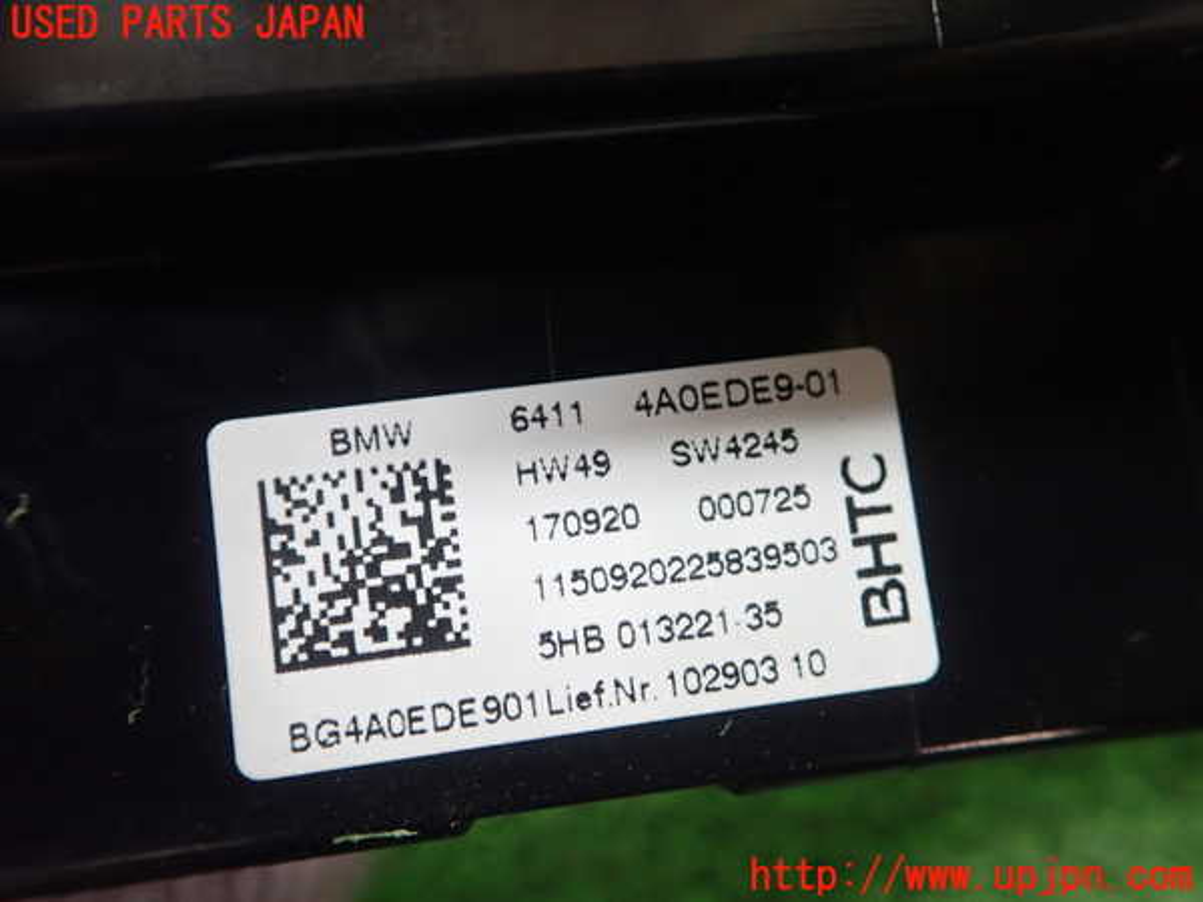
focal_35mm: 30
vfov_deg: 46.8
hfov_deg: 60.0
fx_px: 1043
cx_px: 602
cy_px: 451
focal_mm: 5.5
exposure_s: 1/125
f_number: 2.3
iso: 500
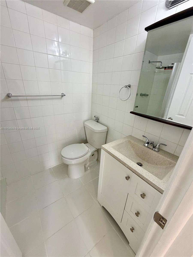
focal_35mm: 14
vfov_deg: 102.1
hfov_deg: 85.7
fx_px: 104
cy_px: 128
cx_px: 96
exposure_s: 1/60
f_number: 2.2
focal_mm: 2.22
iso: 160
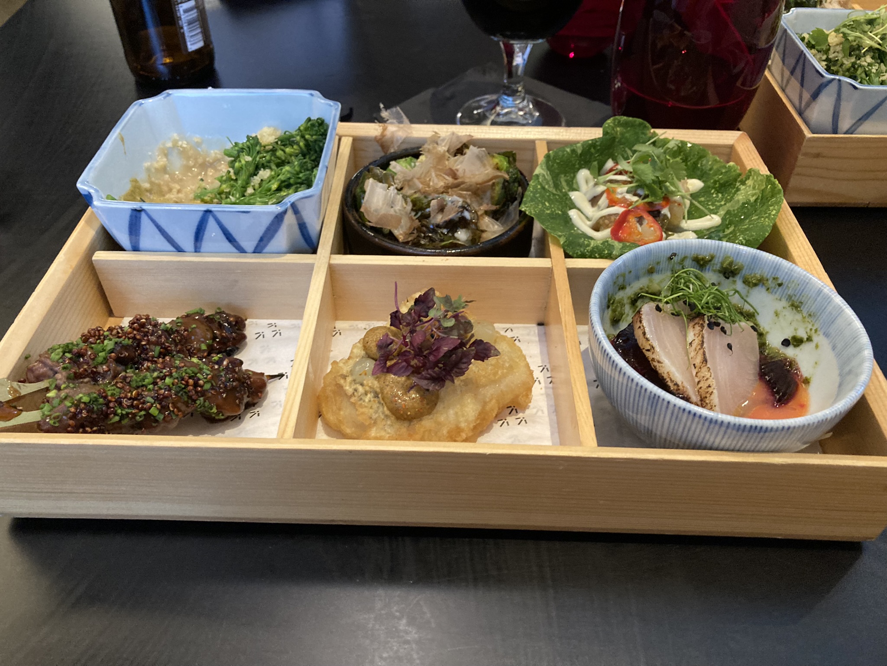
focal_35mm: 28
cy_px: 333
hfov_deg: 63.4
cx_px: 444
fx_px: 717
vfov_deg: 49.7
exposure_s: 1/30
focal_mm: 3.99
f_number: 1.8
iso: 320
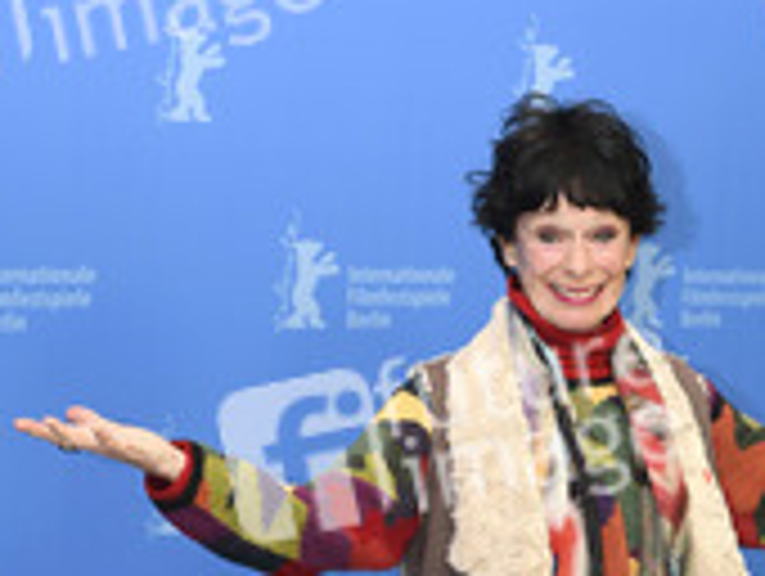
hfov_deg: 12.4
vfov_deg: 9.3
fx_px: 3497
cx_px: 580
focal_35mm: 158
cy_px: 662
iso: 800
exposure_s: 1/320
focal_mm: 70
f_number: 3.5
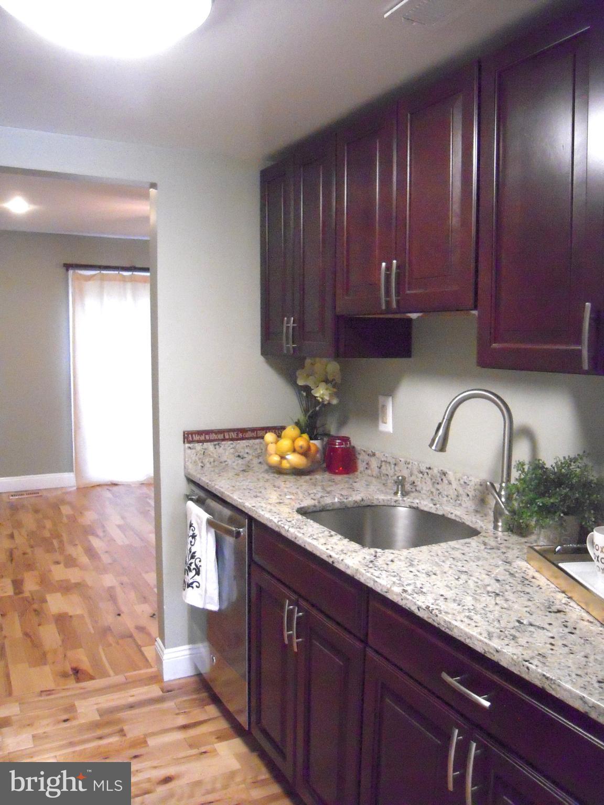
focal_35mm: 28
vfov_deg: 63.4
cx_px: 302
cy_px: 402
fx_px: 651
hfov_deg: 49.7
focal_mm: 5
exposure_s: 1/125
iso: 1600
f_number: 2.7
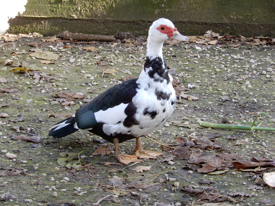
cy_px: 103
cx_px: 138
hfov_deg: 11.0
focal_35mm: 180
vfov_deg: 8.2
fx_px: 1430
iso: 100
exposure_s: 1/60
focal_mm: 32.1
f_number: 5.6
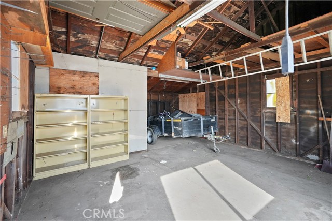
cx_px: 166
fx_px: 148
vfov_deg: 73.8
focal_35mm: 16
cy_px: 110
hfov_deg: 96.7
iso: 500
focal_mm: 16
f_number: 4
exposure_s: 1/15
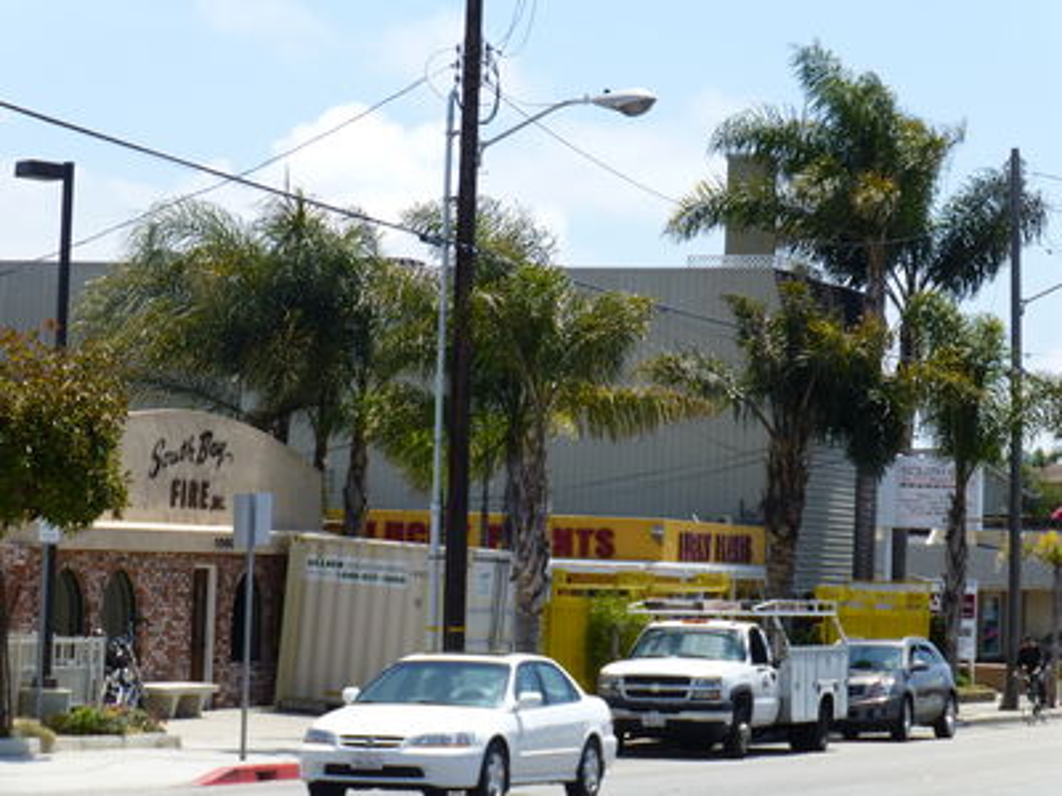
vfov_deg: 11.5
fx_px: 3958
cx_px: 531
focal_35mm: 129
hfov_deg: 15.3
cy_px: 398
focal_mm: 23.1
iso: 100
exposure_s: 1/400
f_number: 5.4
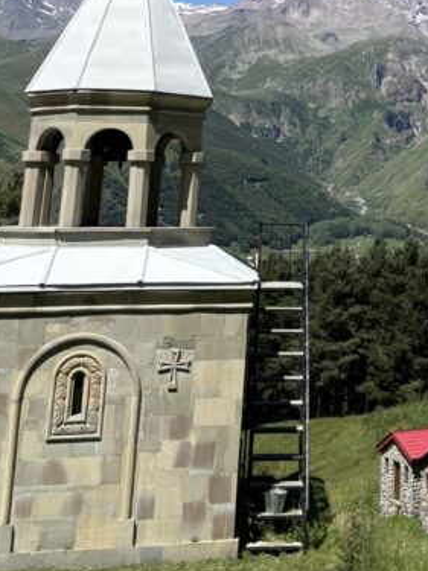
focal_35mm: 71
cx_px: 530
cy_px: -107
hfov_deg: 19.4
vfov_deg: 24.9
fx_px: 1171
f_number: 1.6
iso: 50
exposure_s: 1/2710
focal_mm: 5.96
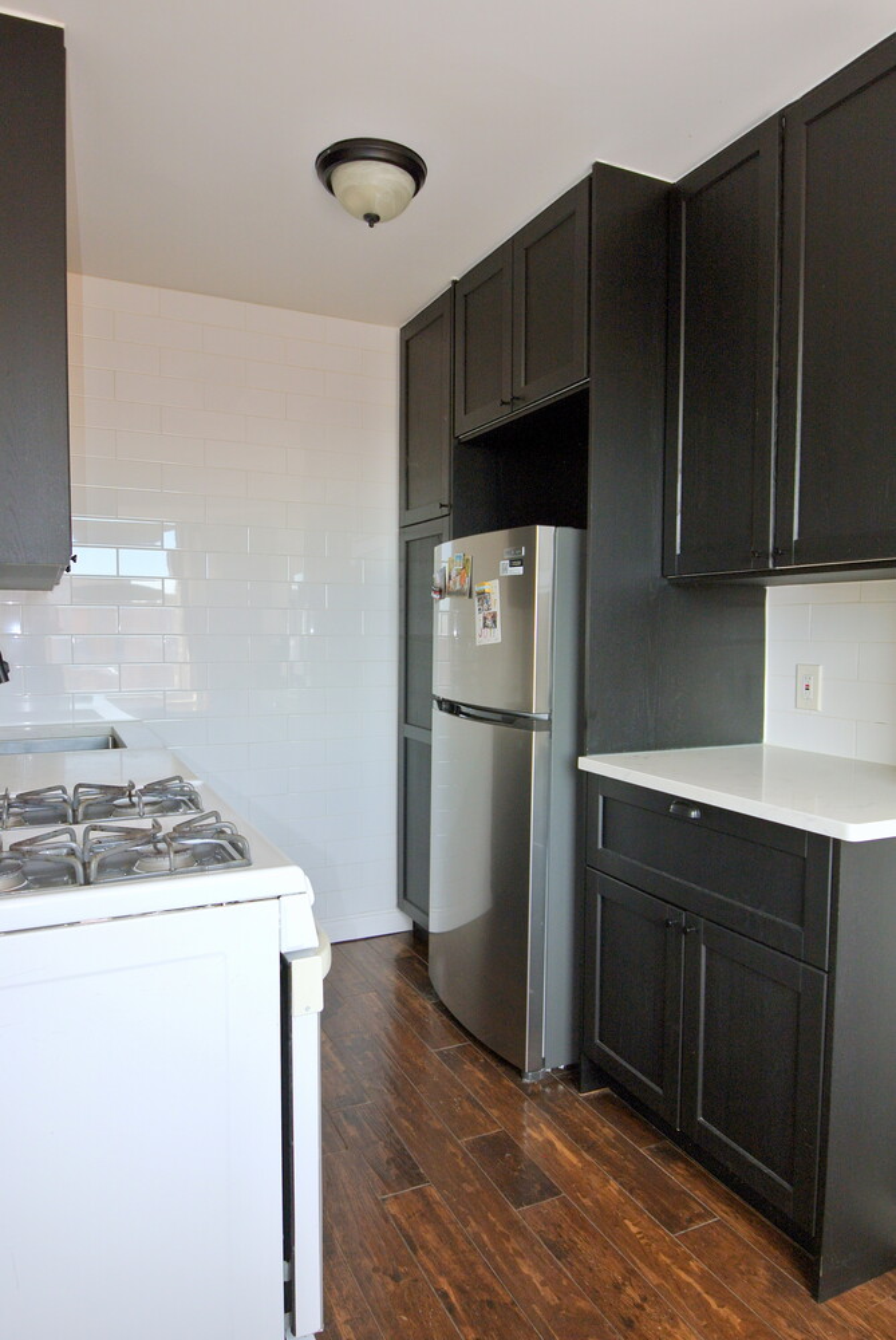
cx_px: 448
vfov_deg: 81.1
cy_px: 670
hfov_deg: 59.6
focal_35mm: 21
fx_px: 782
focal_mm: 7.9
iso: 140
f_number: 4
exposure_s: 1/60
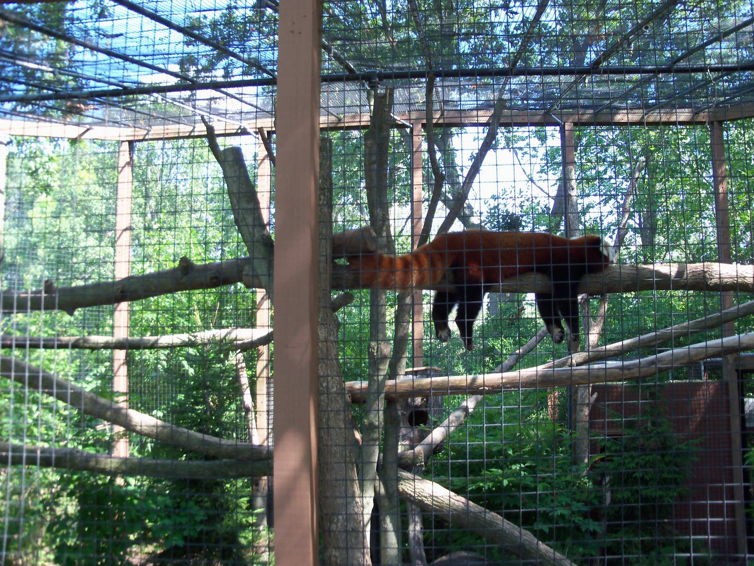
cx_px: 377
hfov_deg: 52.6
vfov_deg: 40.7
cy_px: 283
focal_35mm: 35
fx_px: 762
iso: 64
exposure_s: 1/60
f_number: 3
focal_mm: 6.3
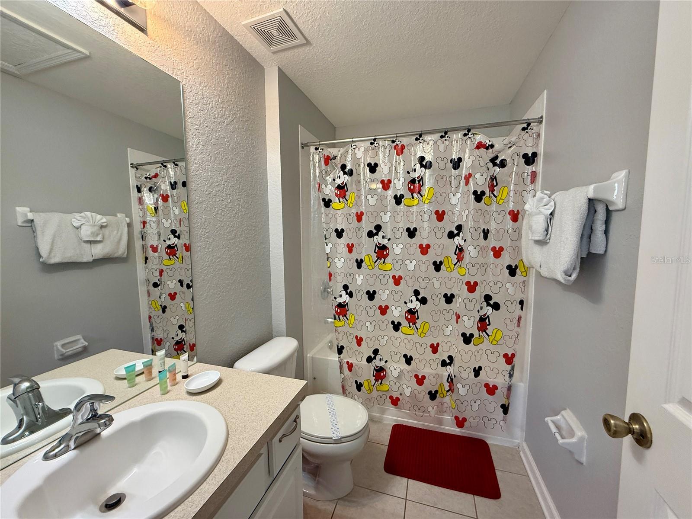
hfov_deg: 102.1
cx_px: 346
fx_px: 280
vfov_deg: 85.7
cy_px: 260
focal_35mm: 14
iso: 250
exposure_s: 1/120
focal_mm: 2.22
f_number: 2.2
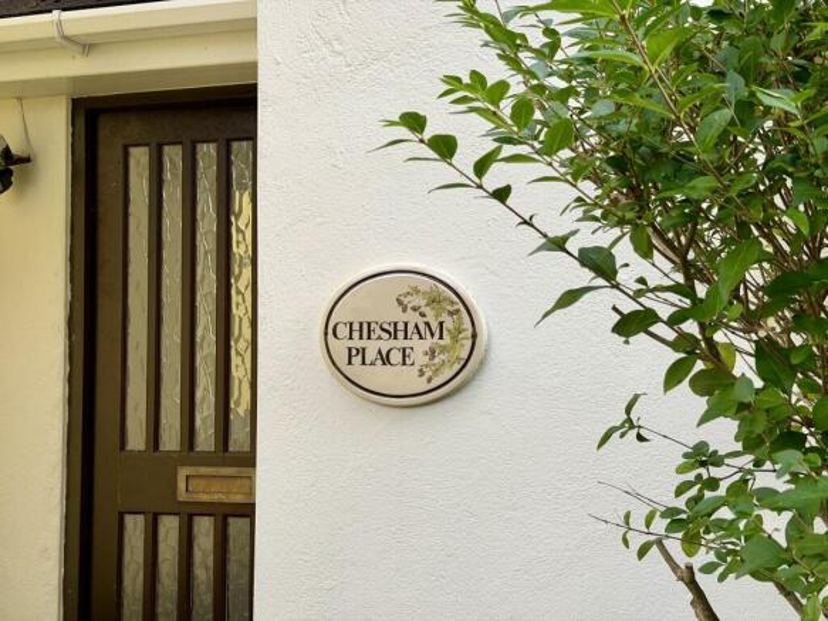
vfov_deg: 30.3
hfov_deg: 39.7
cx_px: 414
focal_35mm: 48
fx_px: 1148
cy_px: 310
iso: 64
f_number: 1.78
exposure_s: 1/962
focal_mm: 6.76
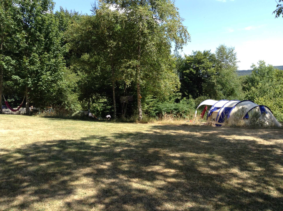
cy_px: 106
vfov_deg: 42.8
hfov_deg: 55.4
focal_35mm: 33
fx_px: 269
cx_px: 142
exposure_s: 1/405
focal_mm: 3.3
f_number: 2.4
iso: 25
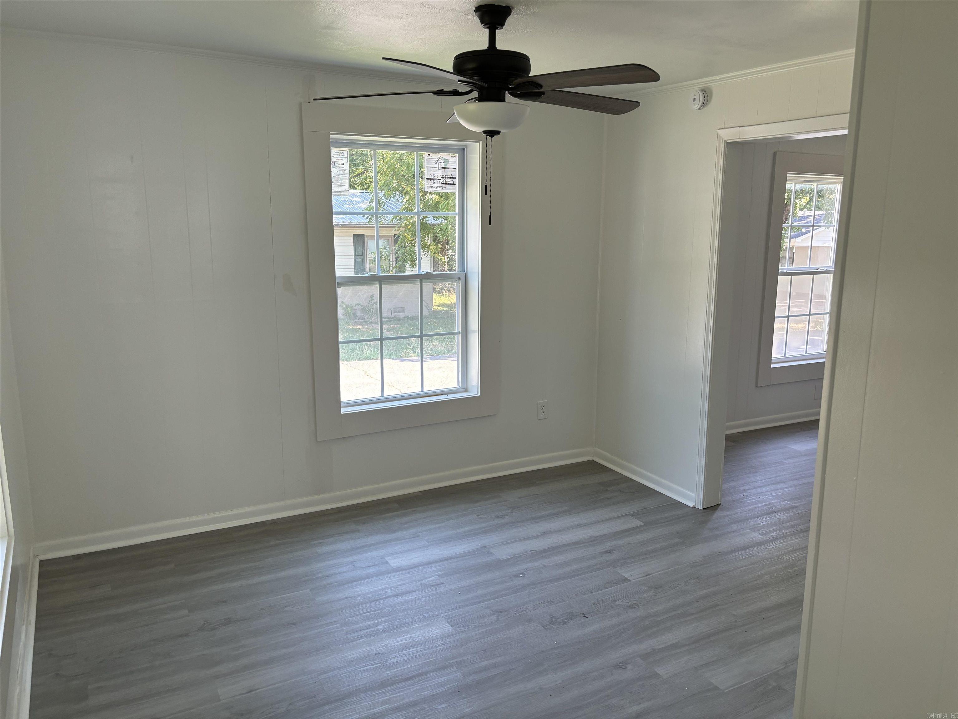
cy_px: 360
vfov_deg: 53.1
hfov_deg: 67.3
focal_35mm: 26
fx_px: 720
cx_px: 479
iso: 100
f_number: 1.6
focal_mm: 5.96
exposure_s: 1/121
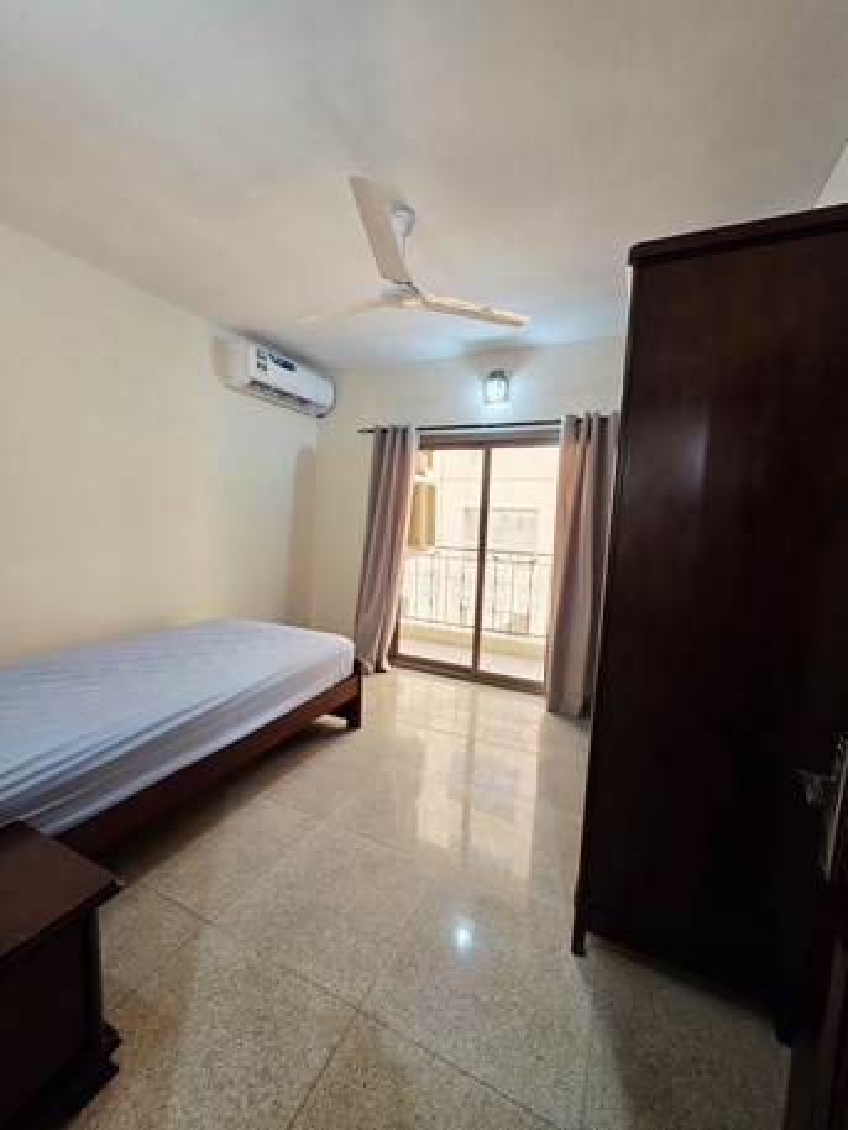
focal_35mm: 13
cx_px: 424
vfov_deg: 106.2
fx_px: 424
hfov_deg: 89.9
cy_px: 565
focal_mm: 2.2
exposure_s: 1/101
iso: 200
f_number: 1.9
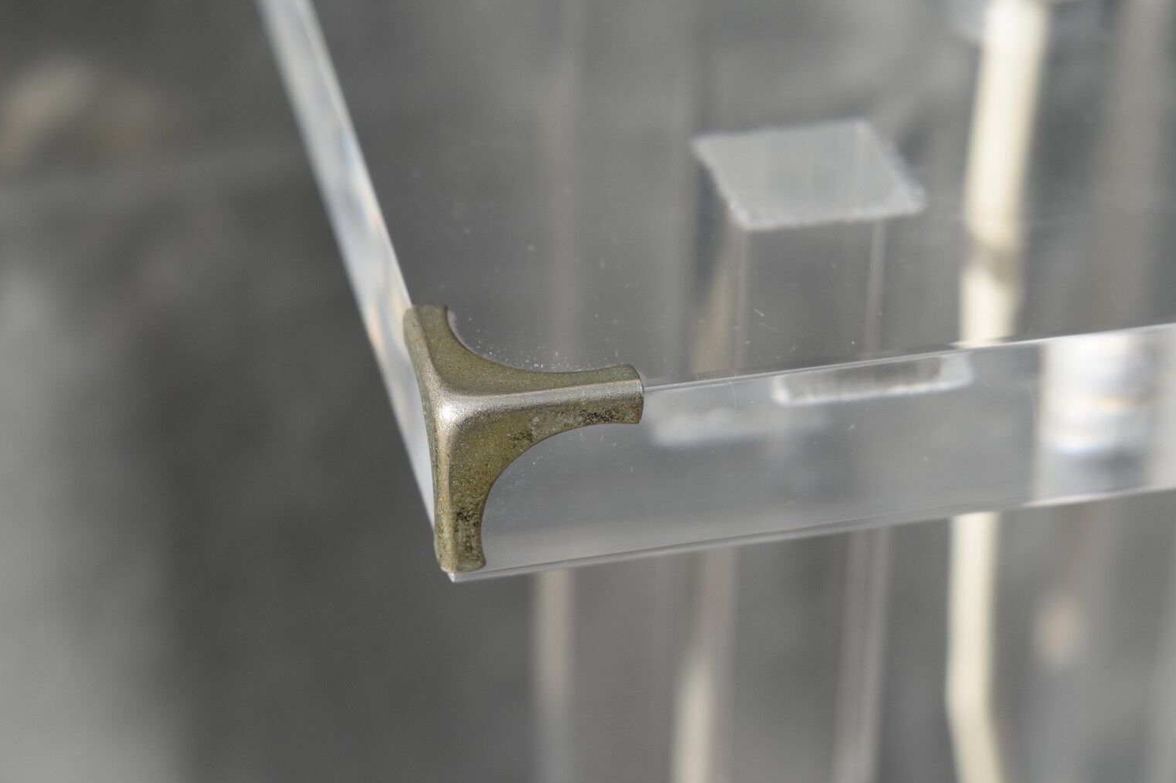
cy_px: 405
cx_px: 565
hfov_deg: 22.1
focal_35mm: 92
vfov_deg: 14.9
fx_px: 3005
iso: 200
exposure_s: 1/320
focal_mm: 52
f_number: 9
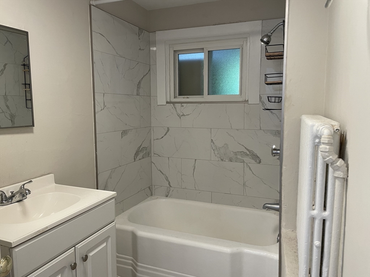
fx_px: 278
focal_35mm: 26
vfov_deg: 53.1
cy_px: 138
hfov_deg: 67.3
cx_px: 185
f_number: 1.6
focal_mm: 4.2
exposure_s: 1/60
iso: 80
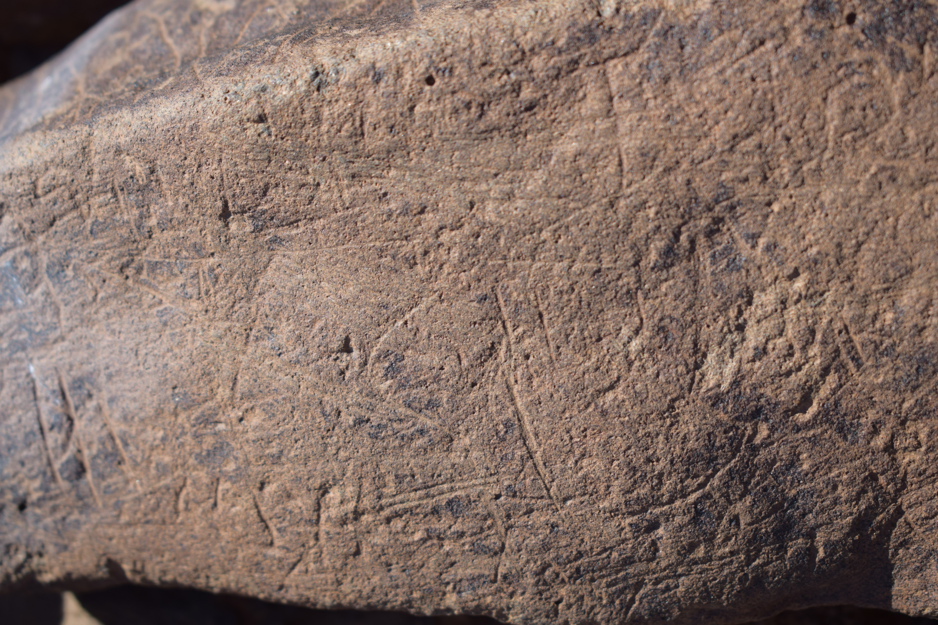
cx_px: 469
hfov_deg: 28.1
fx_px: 1876
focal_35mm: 72
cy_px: 312
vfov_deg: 18.9
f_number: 5.3
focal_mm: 48
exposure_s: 1/800
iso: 200
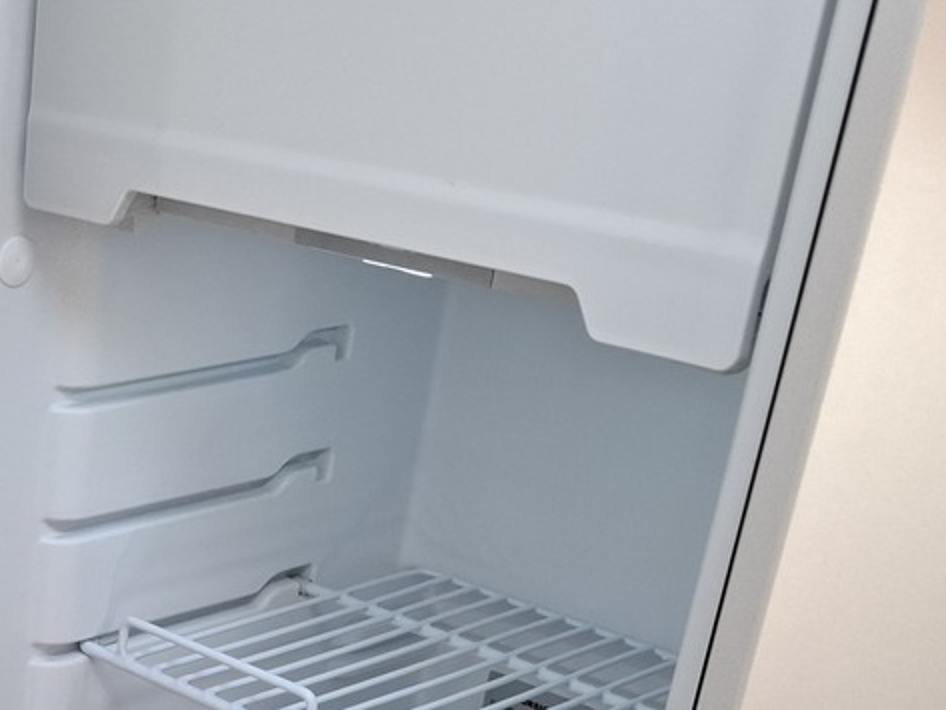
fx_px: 1913
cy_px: 910
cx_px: -108
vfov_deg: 19.5
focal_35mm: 70
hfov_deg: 25.6
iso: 80
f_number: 1.8
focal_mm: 5.54
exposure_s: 1/100
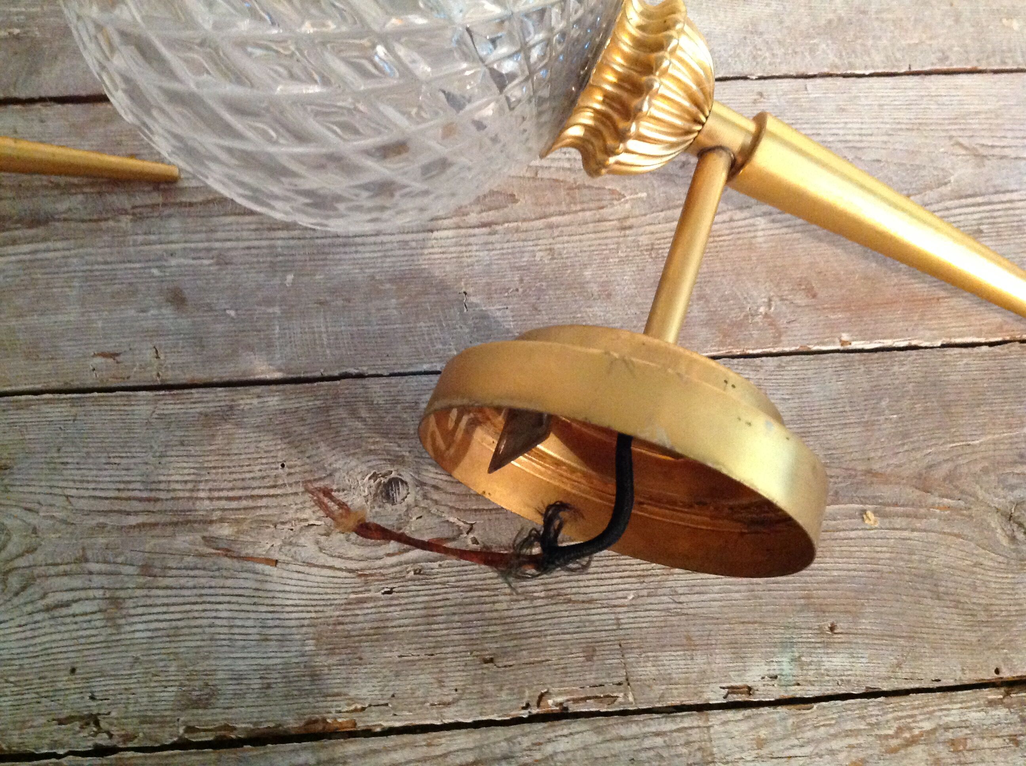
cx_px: 513
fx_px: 1036
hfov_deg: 52.7
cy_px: 383
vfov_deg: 40.6
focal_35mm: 35
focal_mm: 4.28
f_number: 2.4
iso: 640
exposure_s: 1/15
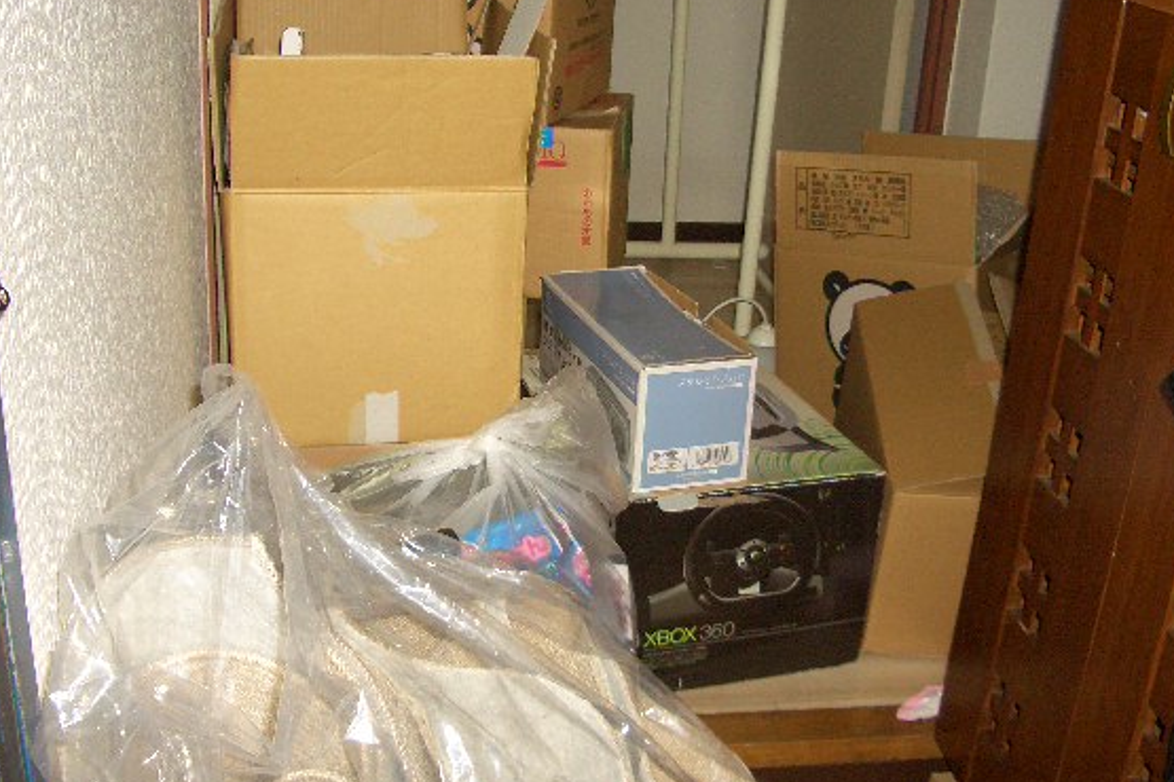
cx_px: 563
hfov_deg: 46.4
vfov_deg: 31.9
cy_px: 406
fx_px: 1370
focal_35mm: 42
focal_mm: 5.8
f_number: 2.6
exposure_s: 1/60
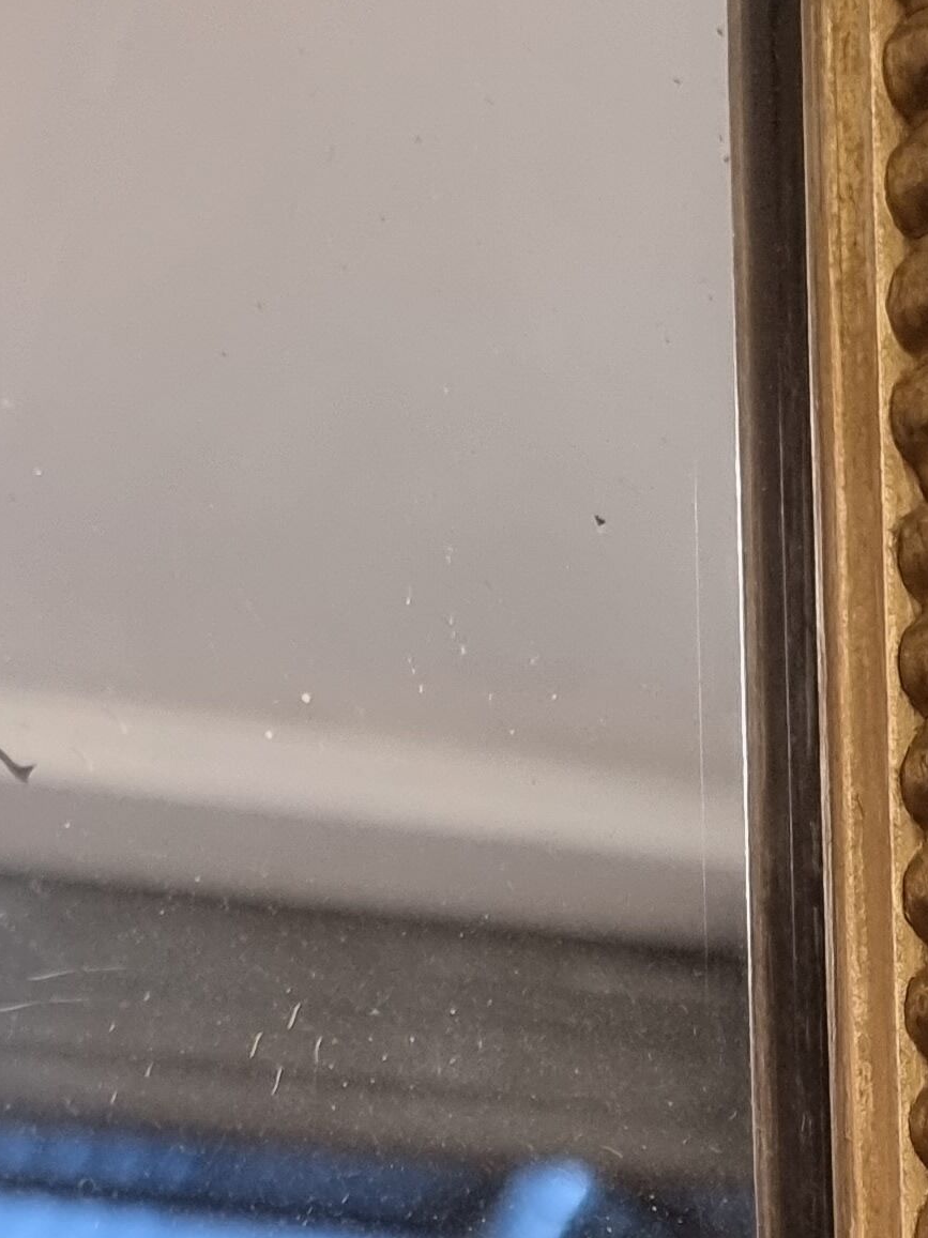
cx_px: 1201
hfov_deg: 16.8
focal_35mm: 83
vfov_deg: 19.3
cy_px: 2061
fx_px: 2968
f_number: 1.8
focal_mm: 6.7
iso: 400
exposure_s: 1/50
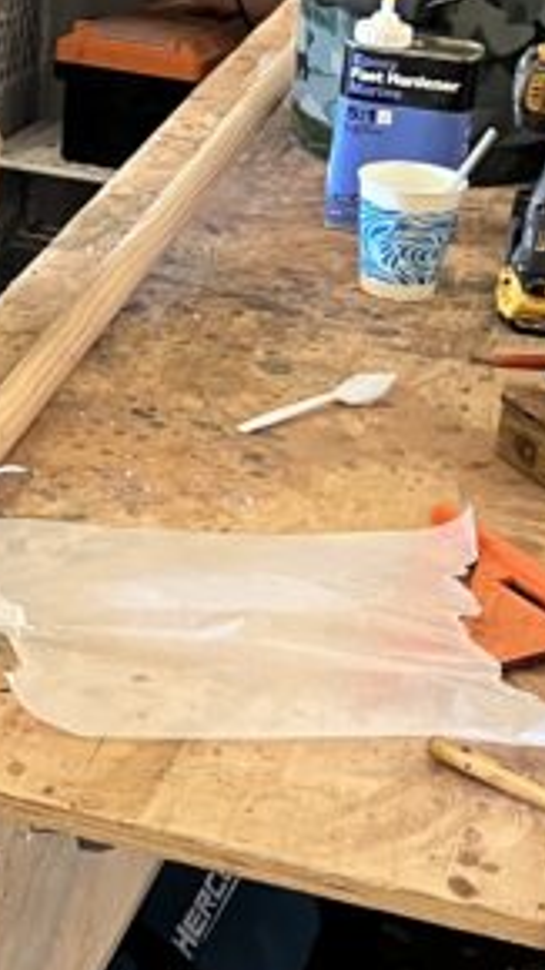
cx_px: -371
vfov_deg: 21.3
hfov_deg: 11.4
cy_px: 358
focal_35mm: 100
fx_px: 2571
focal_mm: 5.1
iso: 250
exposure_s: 1/60
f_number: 1.6
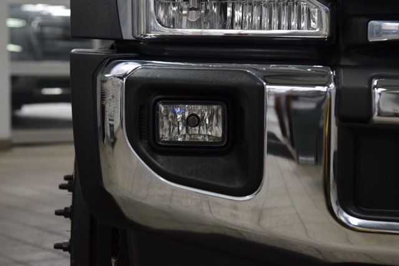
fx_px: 1164
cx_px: 200
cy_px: 133
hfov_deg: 19.5
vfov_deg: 13.0
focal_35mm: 105
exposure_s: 1/125
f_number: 5.6
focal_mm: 70
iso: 1600
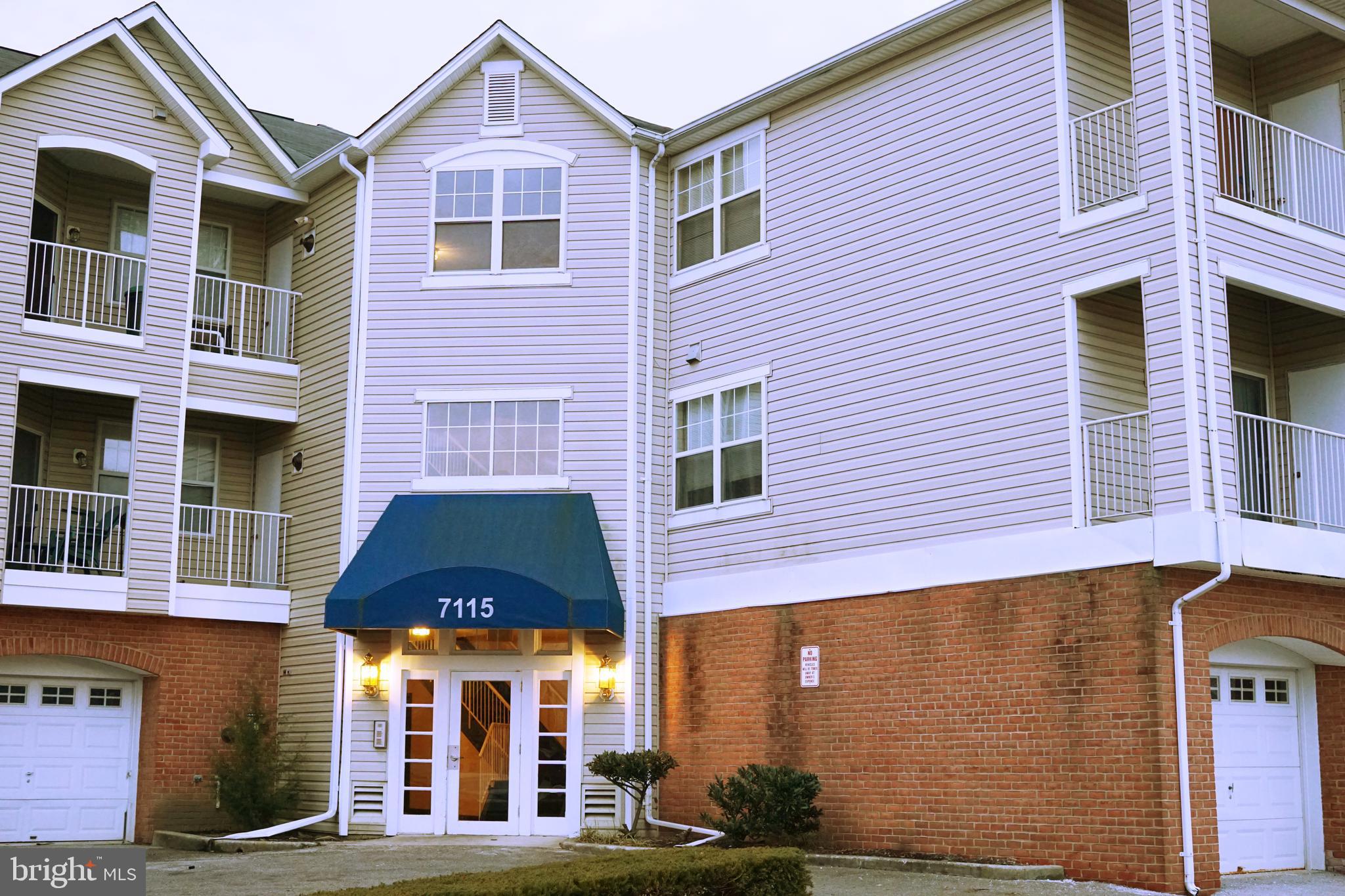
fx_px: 1681
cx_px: 672
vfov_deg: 29.9
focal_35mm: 45
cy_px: 448
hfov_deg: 43.6
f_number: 4
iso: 1250
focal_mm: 30
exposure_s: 1/160
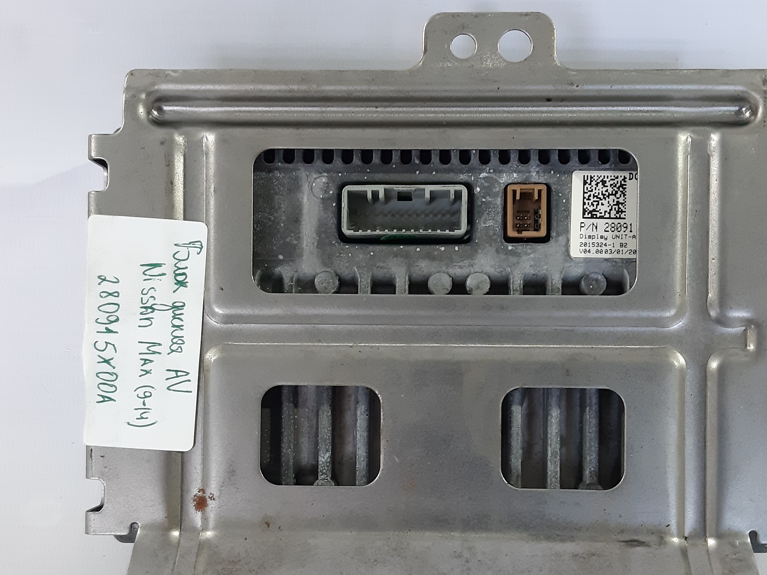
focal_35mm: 48
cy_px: 357
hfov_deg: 39.7
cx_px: 378
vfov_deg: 30.2
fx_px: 1064
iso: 200
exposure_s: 1/50
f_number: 1.7
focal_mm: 3.93
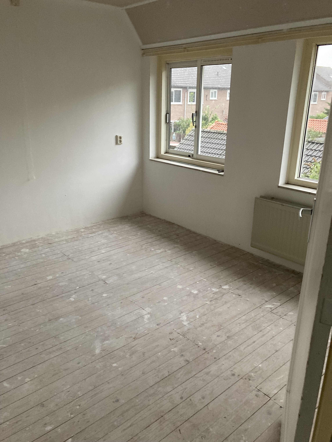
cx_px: 166
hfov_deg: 49.7
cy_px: 221
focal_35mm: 28
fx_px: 358
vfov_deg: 63.4
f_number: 1.8
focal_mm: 3.99
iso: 320
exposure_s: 1/55
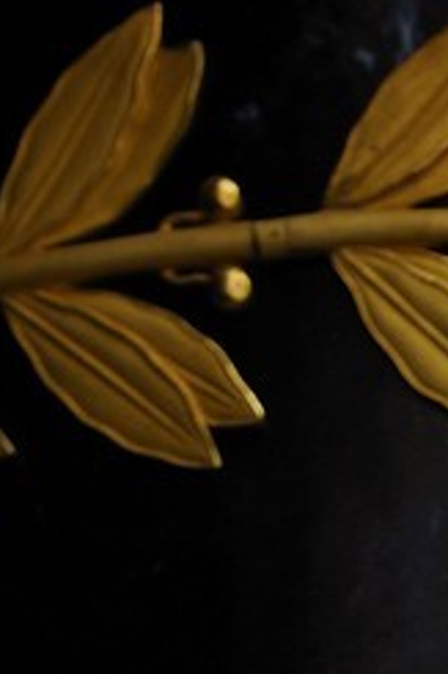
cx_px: 1028
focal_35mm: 326
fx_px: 6093
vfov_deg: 5.9
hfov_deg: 4.1
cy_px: 2025
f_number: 5.6
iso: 200
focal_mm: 50
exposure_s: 1/100
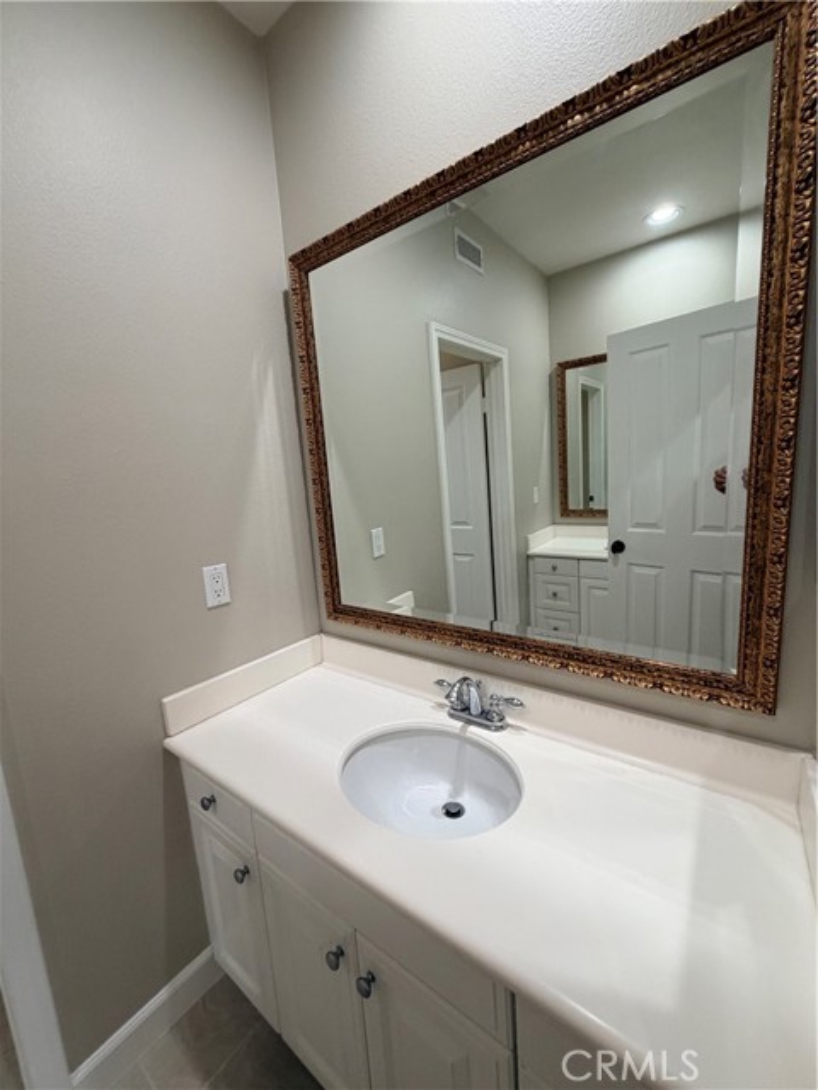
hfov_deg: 85.7
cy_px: 545
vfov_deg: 102.1
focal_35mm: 14
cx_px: 409
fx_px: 441
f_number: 2.2
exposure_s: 1/120
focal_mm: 2.22
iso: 250
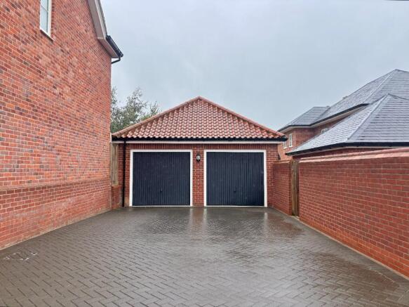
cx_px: 204
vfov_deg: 53.0
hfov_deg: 67.3
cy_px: 154
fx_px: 307
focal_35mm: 26
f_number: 1.6
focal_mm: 5.96
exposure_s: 1/951
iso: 50
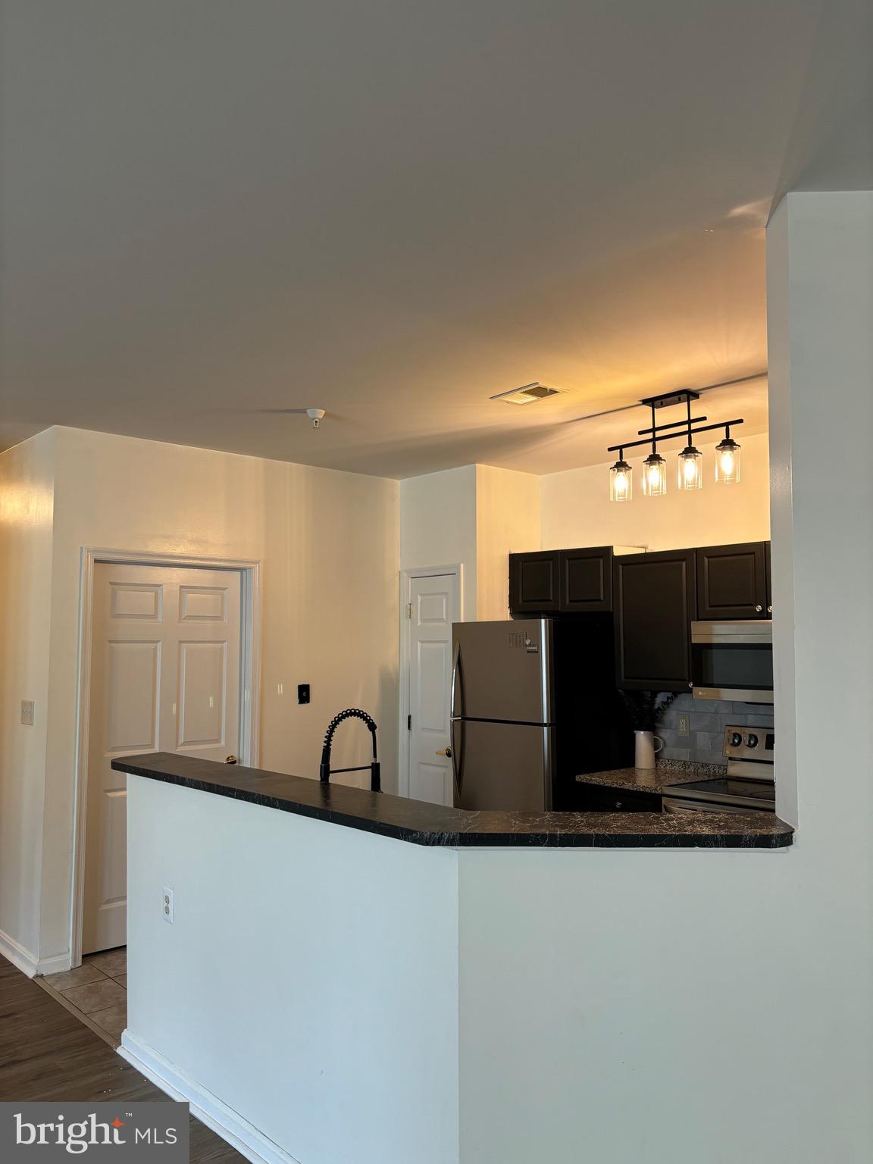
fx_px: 874
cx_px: 436
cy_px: 582
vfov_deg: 67.3
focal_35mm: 26
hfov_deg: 53.1
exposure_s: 1/60
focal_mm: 5.96
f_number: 1.6
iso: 100
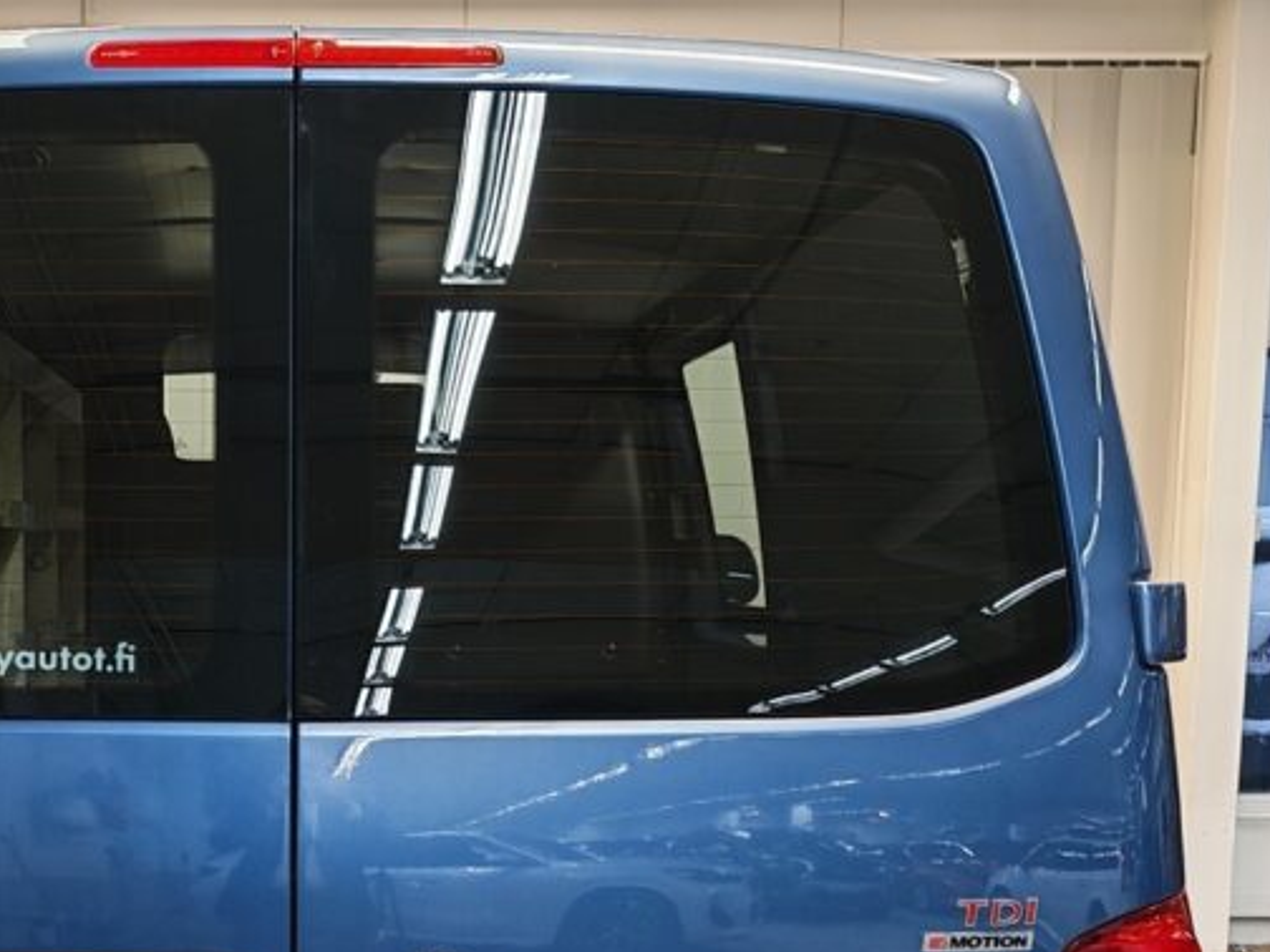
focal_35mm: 63
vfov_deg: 22.6
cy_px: 904
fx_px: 2311
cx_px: 275
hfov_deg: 30.1
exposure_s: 1/50
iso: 80
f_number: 1.6
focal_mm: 5.4
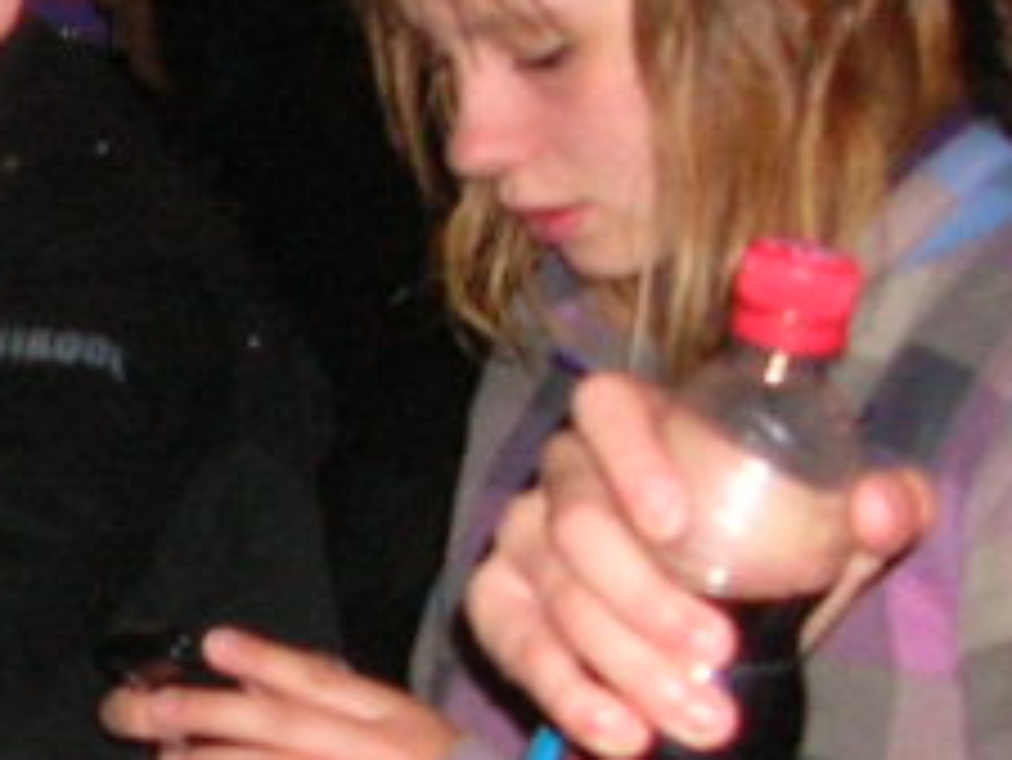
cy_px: 490
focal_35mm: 159
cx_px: -265
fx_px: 4651
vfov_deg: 9.3
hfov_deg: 12.1
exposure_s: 1/60.1
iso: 125
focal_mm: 5.8
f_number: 2.8
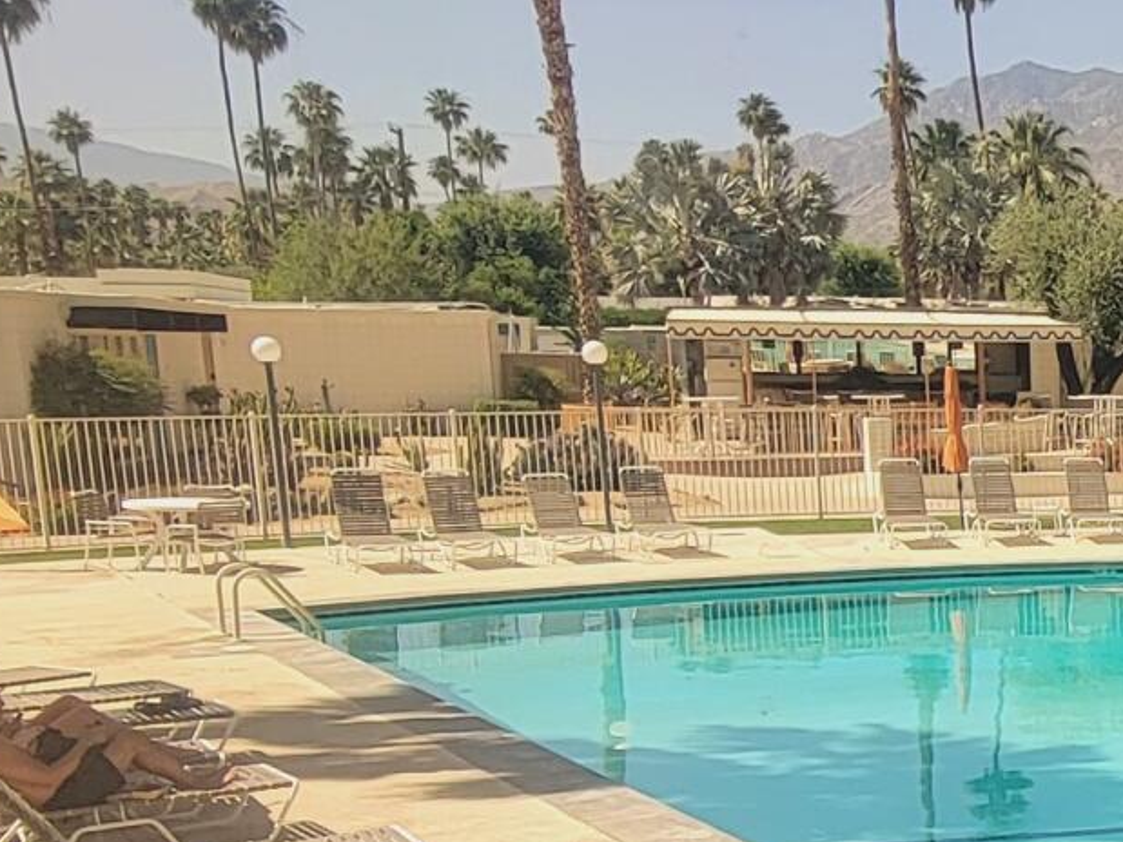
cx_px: 1533
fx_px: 2043
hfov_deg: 25.5
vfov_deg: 22.5
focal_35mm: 63
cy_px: 820
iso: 50
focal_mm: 2.2
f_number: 2.2
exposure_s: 1/412
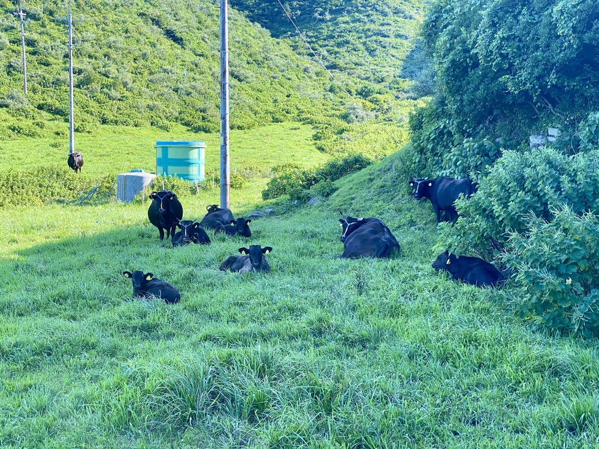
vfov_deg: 28.0
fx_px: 900
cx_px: 300
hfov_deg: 36.8
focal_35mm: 52
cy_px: 224
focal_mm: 6
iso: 20
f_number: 2
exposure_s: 1/219
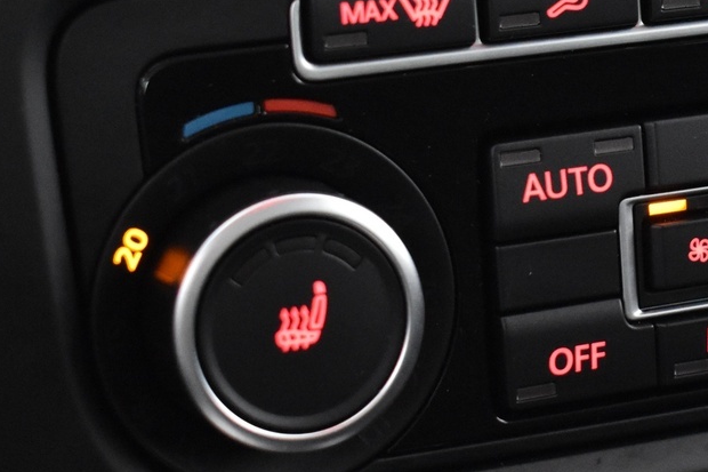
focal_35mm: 149
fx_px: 2929
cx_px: 691
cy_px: 170
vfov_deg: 9.2
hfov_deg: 13.6
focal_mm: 38
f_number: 4.8
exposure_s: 1/13
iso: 3200
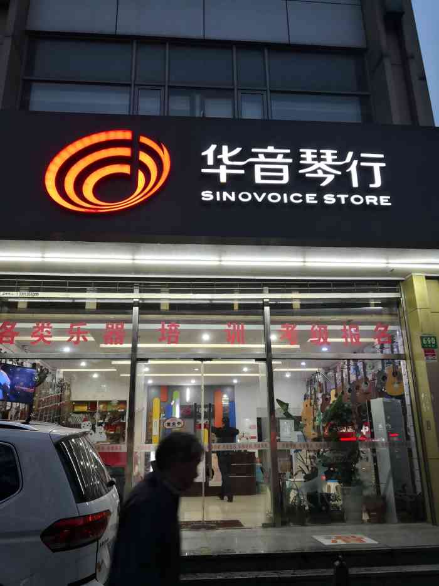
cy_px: 293
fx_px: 456
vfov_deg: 65.3
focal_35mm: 27
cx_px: 220
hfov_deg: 51.4
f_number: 1.6
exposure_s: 1/50
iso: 160
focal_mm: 3.95
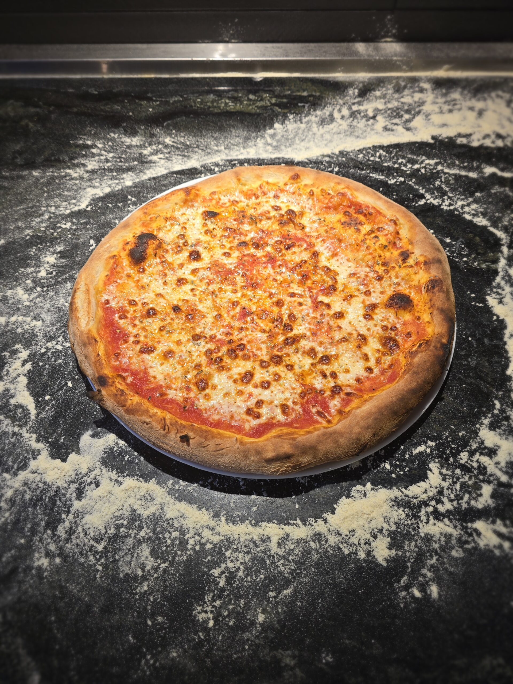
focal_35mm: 23
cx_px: 256
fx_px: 454
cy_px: 342
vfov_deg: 73.9
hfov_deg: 58.9
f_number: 1.7
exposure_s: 1/50
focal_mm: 6.3
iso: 40
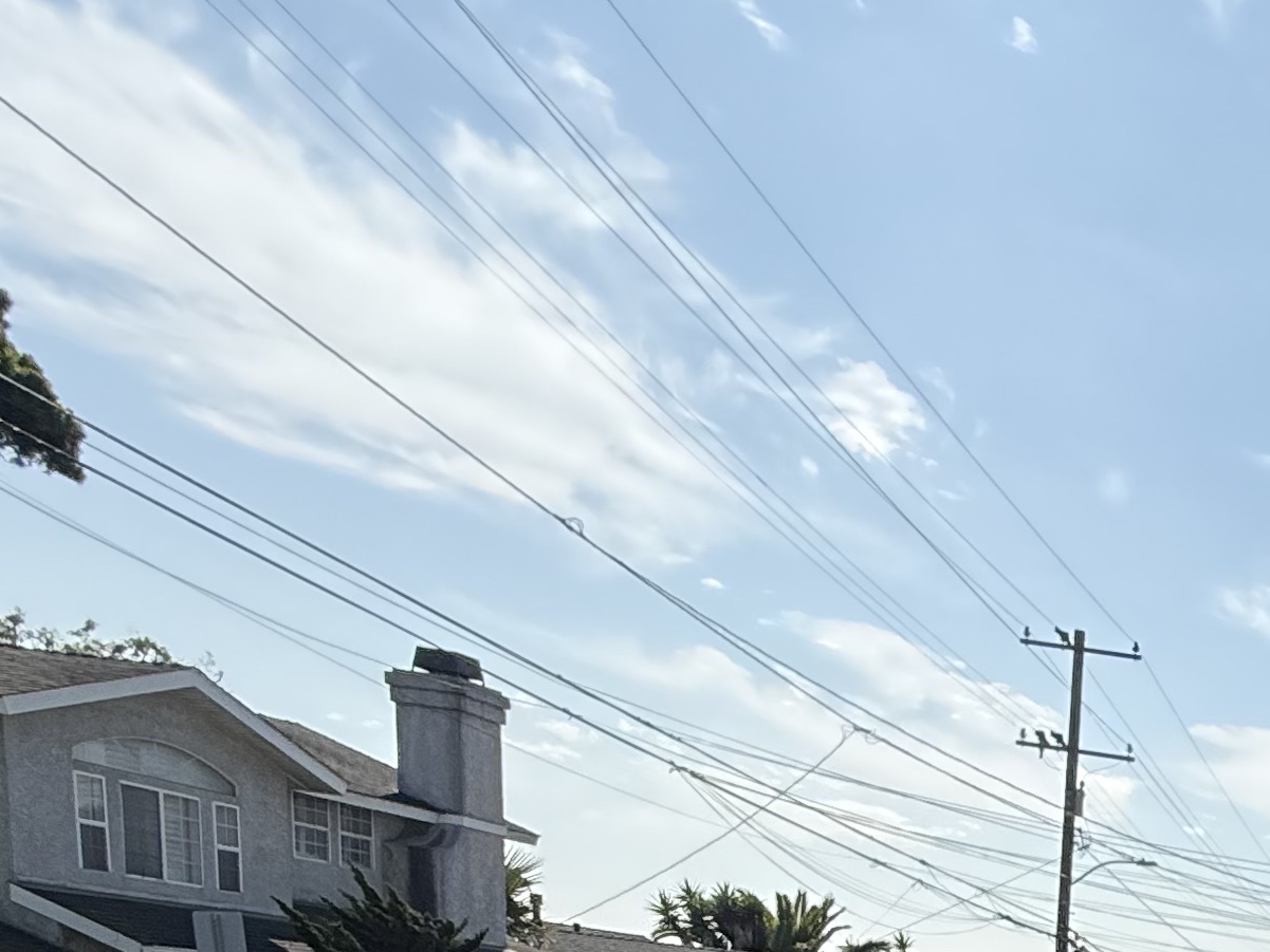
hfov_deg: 31.8
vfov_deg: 23.8
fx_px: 1725
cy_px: 1468
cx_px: 1614
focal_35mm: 47
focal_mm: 2.22
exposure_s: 1/2841
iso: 64
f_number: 2.2
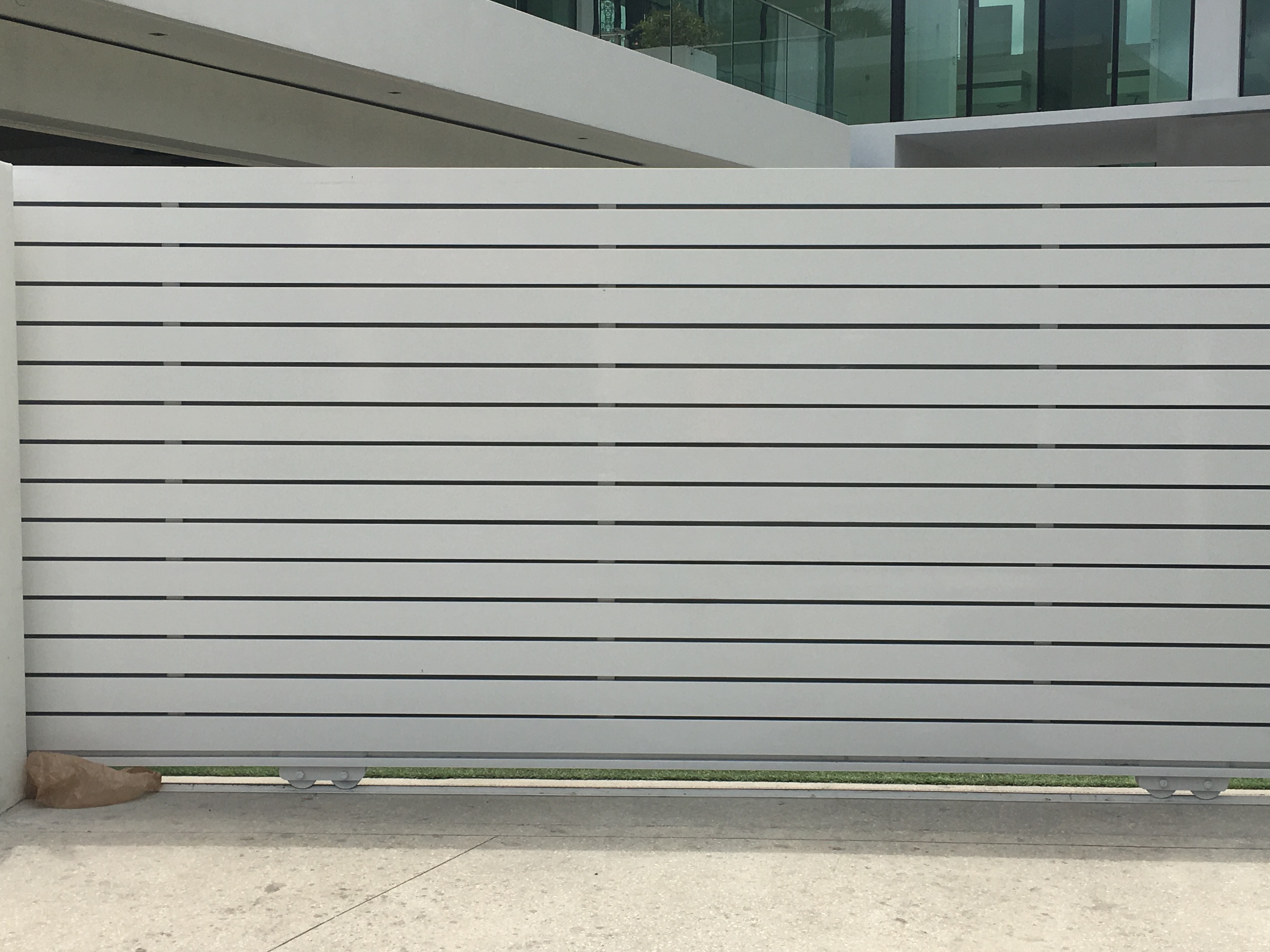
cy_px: 504
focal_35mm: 48
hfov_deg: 39.6
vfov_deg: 30.3
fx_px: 1761
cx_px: 669
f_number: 2.2
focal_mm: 4.15
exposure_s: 1/2198
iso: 25
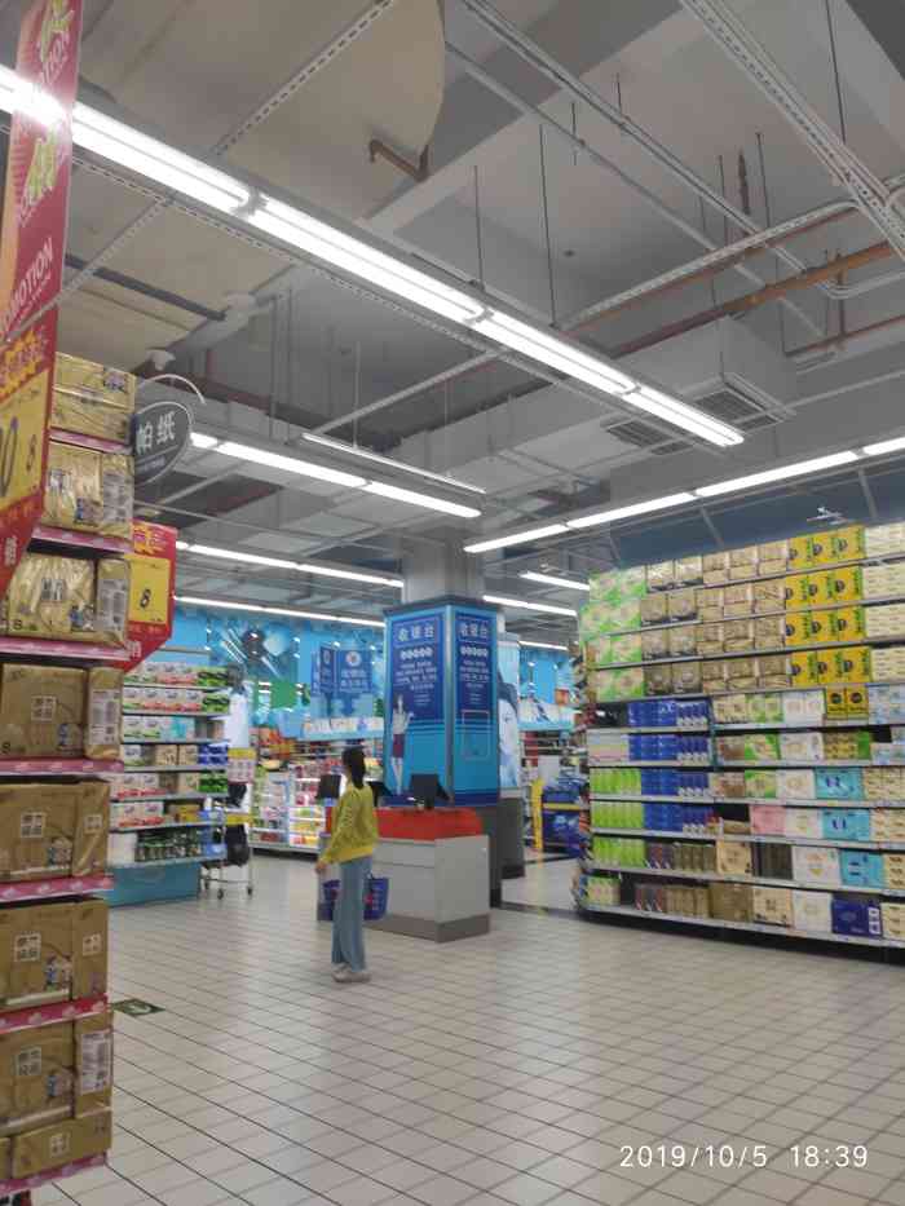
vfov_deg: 67.3
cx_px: 452
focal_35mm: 26
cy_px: 603
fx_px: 906
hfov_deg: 53.1
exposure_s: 1/100
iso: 115
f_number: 1.75
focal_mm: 4.77
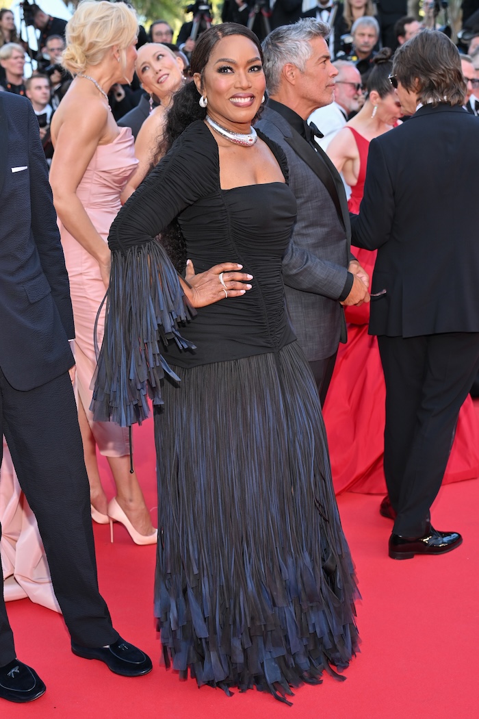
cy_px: 360
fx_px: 698
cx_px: 240
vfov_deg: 54.4
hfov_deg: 37.9
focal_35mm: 35
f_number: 3.2
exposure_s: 1/320
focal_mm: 35
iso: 200
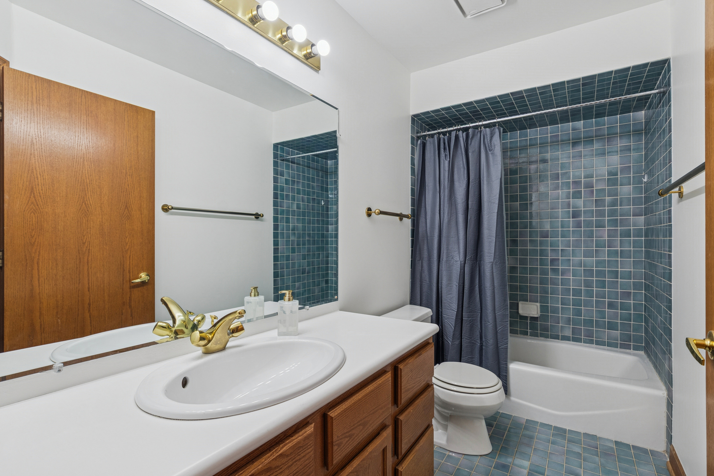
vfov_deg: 73.8
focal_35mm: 16
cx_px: 372
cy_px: 241
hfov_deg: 96.7
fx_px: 317
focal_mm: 10
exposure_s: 1/40
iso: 250
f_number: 8
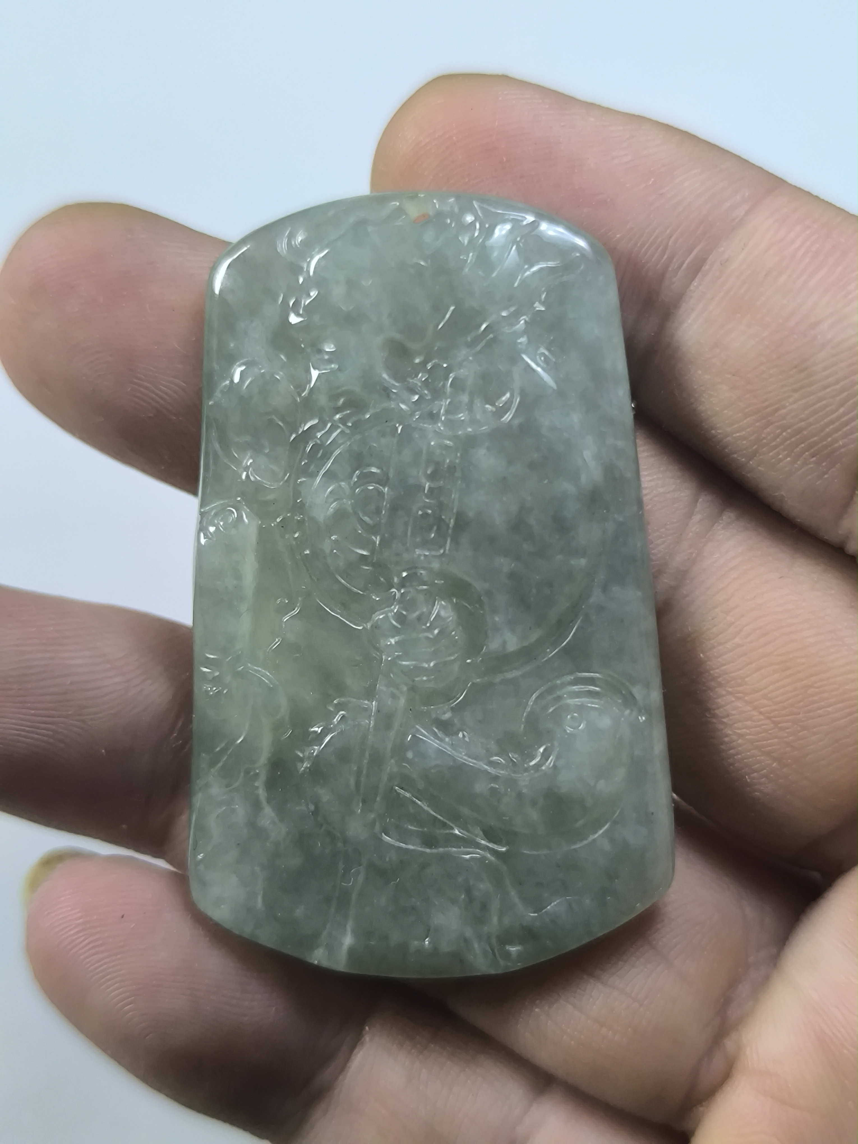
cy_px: 572
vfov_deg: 41.2
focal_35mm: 46
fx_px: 1520
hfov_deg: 31.5
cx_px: 429
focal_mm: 6.14
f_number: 1.65
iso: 500
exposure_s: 1/50
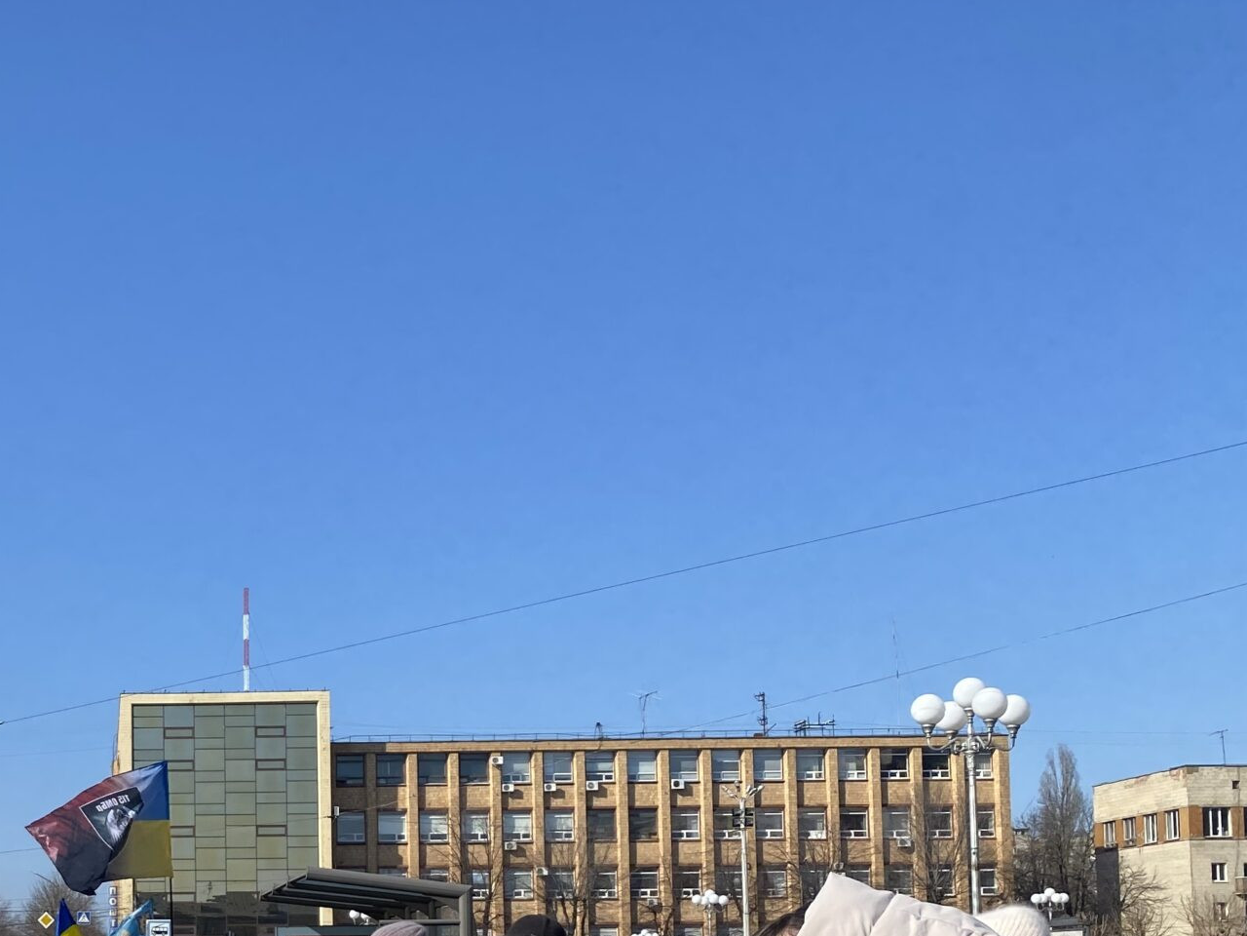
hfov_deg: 34.2
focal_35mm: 52
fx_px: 1873
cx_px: 56
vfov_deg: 27.0
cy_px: 849
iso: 32
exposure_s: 1/3300
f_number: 1.8
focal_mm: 4.25
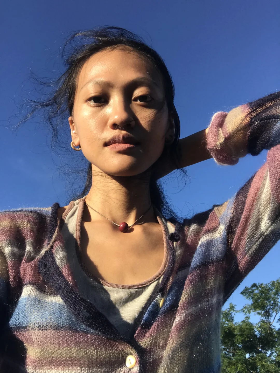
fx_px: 345
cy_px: 186
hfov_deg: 44.2
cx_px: 140
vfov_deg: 56.8
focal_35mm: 32
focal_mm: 2.87
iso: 25
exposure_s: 1/924
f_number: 2.2
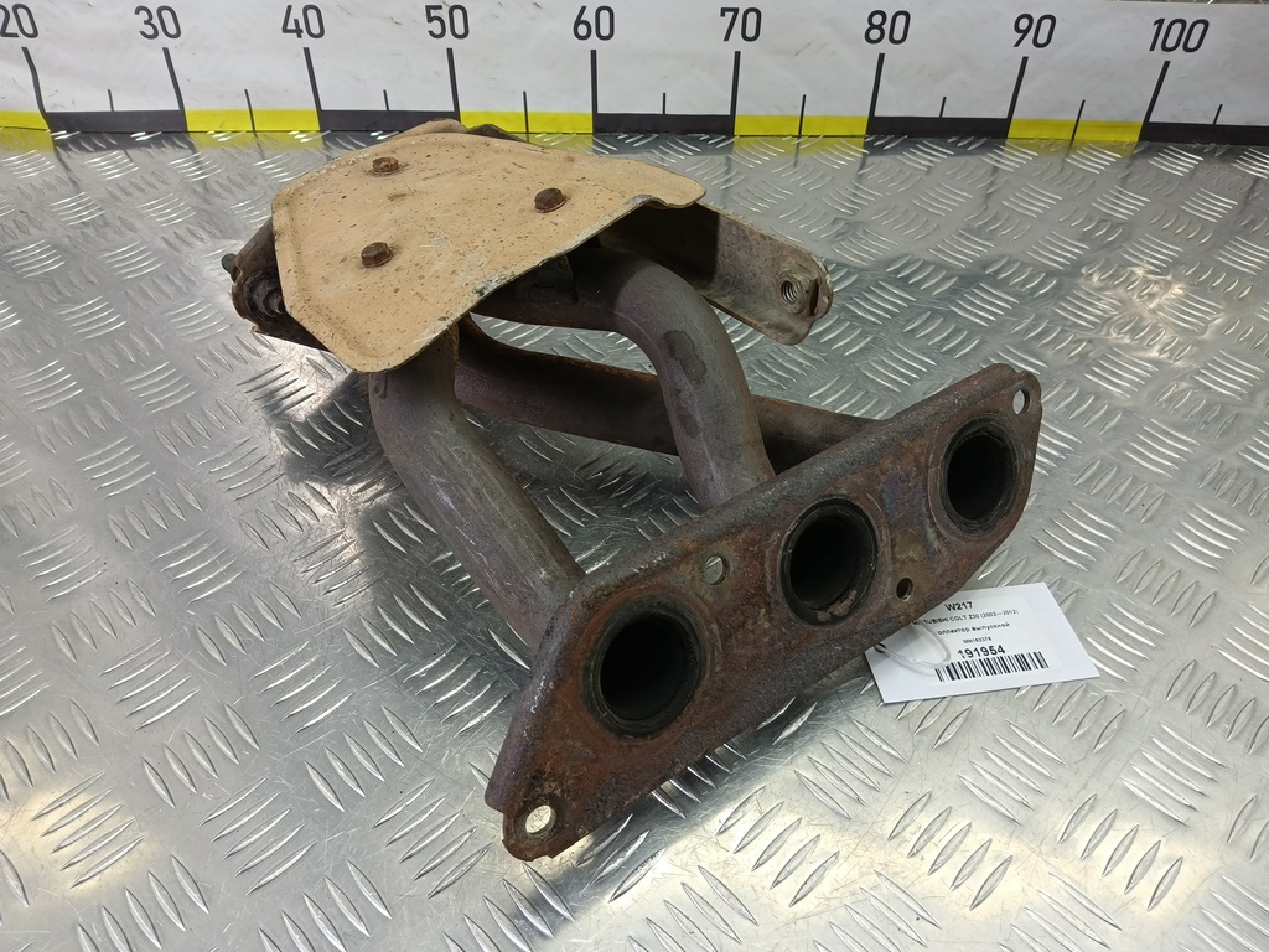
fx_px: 843
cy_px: 476
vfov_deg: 58.9
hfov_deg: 73.9
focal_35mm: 23
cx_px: 634
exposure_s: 1/50
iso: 136
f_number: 1.6
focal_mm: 4.11
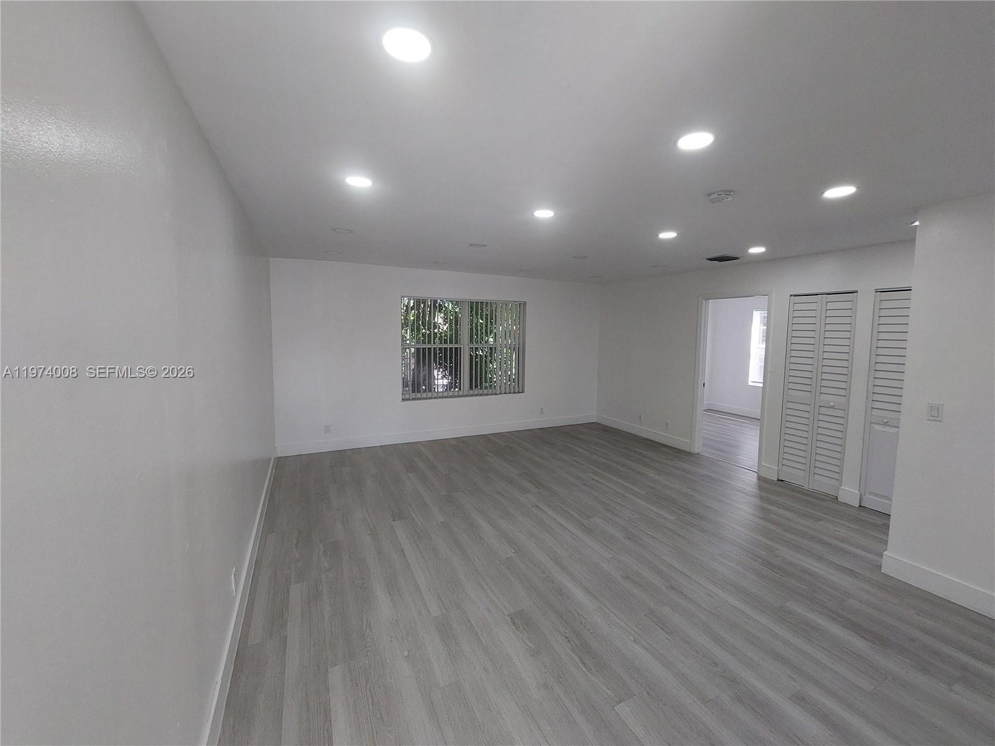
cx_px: 498
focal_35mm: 13
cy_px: 373
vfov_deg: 89.9
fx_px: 374
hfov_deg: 106.2
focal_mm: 1.74
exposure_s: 1/120
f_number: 2.2
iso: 100
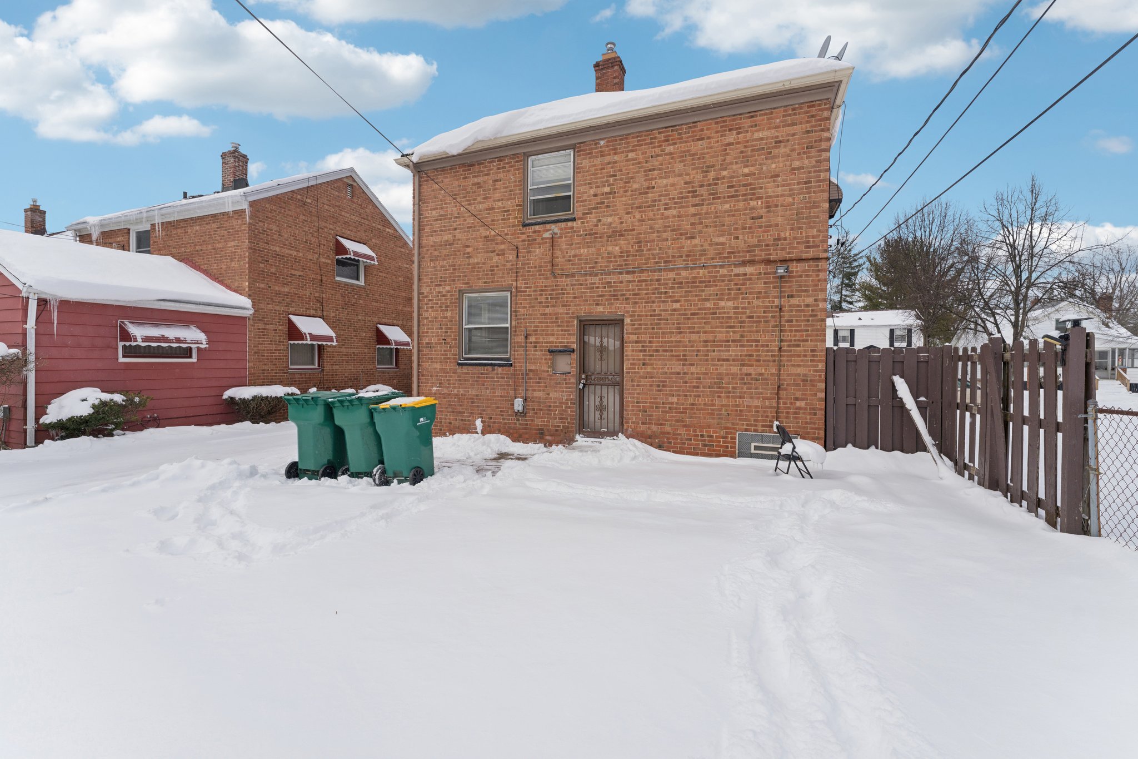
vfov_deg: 81.2
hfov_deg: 104.3
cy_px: 380
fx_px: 442
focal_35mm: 14
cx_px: 569
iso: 200
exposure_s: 1/640
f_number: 8
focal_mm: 14
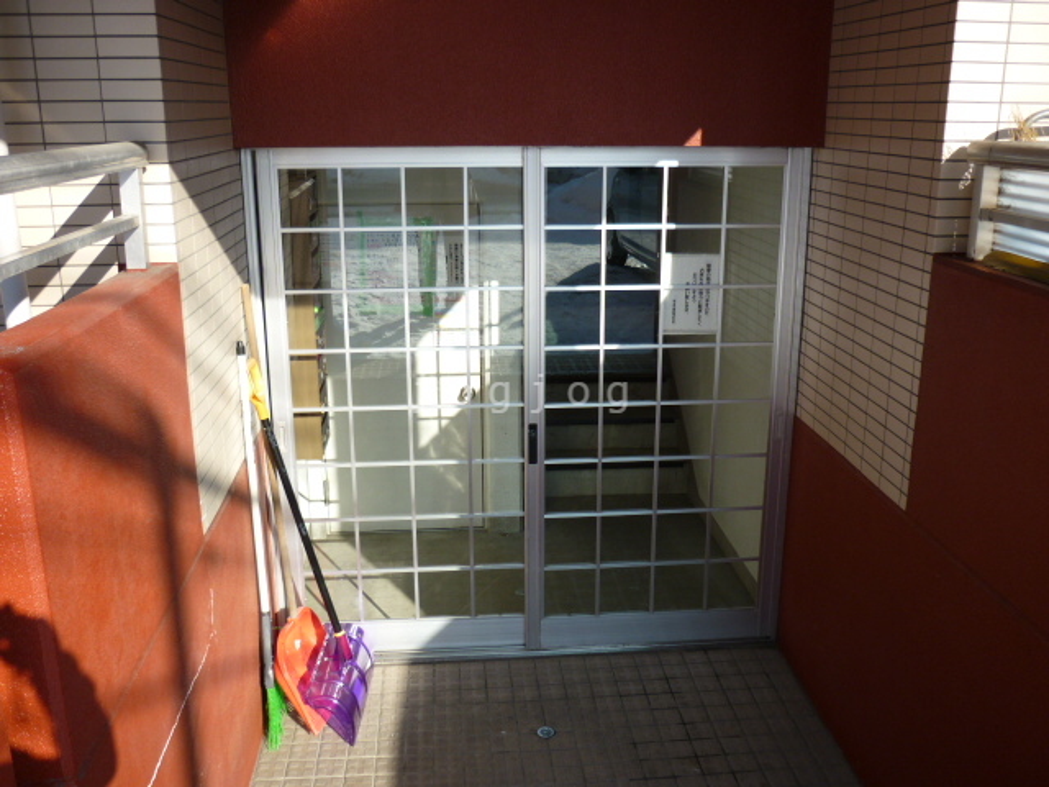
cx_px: 524
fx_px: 1000
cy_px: 394
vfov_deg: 42.9
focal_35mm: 33
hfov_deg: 55.4
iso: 80
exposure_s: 1/500
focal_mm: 5.5
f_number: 2.8
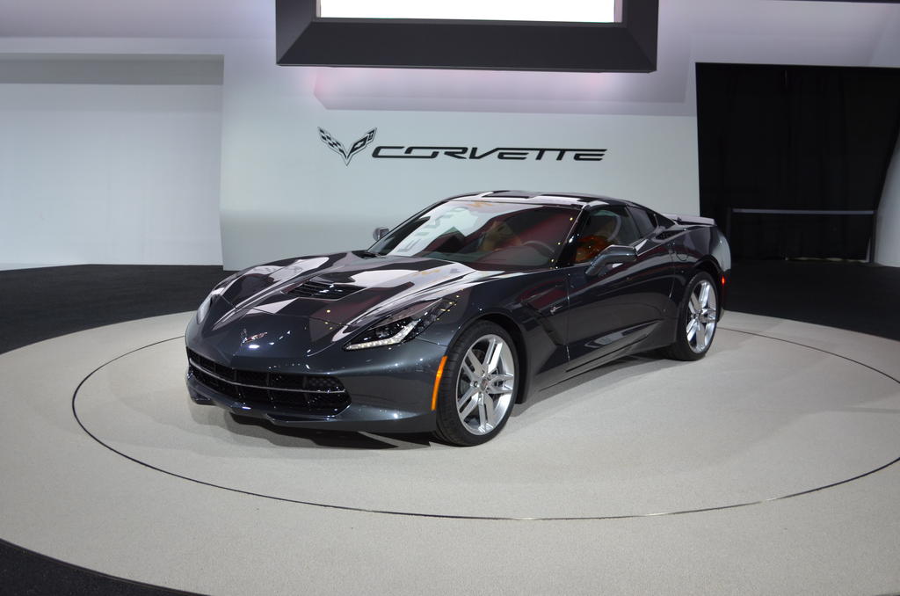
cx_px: 450
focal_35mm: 39
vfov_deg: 34.1
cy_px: 298
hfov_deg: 49.6
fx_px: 973
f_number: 4.2
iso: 500
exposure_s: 1/200
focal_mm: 26
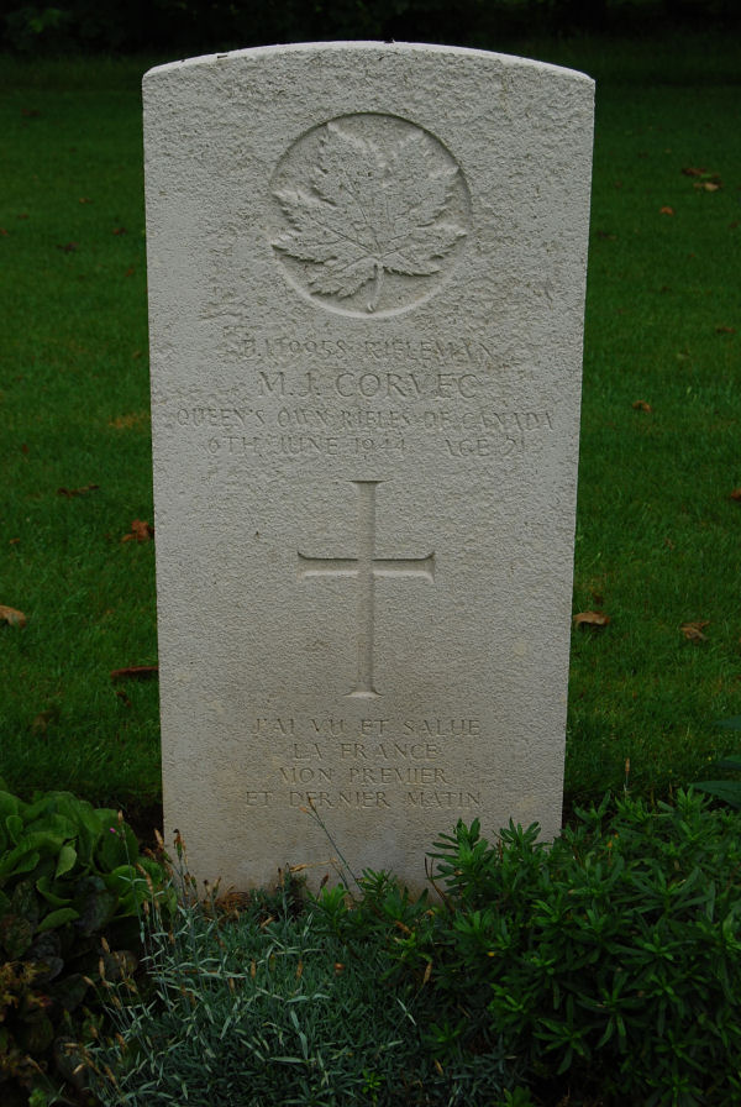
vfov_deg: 33.4
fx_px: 1847
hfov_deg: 22.7
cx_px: 370
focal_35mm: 60
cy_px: 554
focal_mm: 40
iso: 200
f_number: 8
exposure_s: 1/250
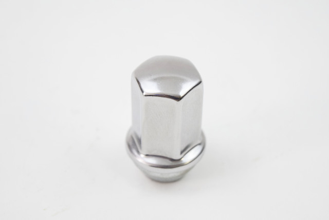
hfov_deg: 24.6
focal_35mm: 82
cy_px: 110
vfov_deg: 16.6
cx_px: 164
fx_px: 754
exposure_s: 1/60
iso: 1600
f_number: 5.6
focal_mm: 55
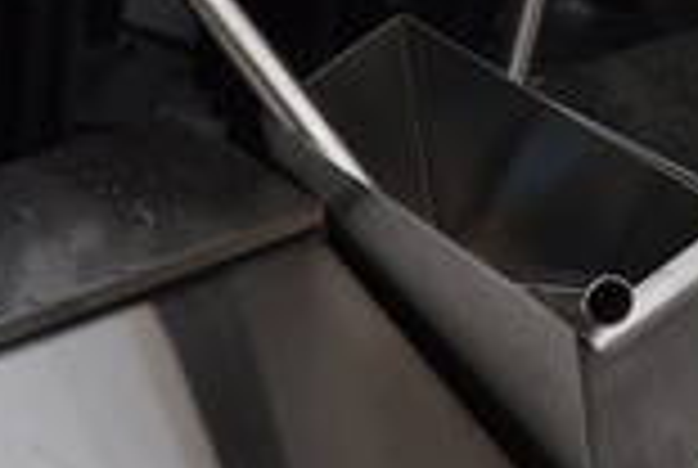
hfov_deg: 17.1
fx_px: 2059
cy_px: 824
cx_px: -387
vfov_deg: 12.0
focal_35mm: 106
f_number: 8
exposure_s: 1/500
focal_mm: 18
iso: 200
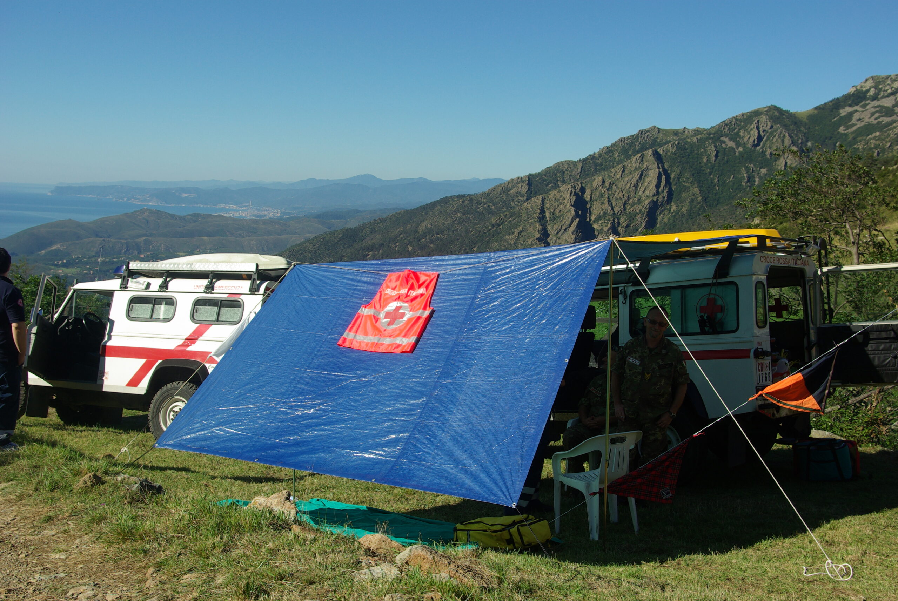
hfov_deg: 49.5
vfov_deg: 34.3
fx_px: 974
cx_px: 449
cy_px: 300
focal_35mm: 39
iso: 100
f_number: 8
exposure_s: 1/250
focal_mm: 26
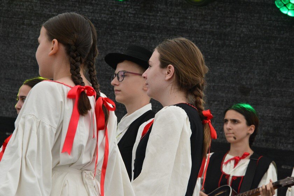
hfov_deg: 10.8
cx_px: 147
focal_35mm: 190
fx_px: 1552
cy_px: 98
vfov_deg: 7.2
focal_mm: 190
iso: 4000
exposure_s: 1/640
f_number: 13
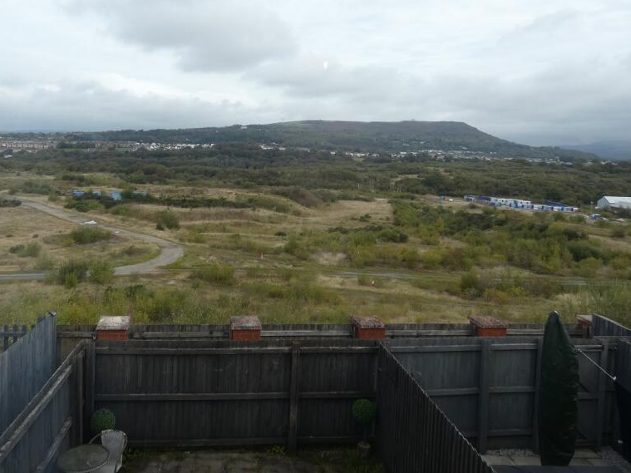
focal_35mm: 27
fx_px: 492
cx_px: 236
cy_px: 172
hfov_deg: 64.4
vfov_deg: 50.7
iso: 80
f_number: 2.8
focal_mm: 3.6
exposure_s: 1/800
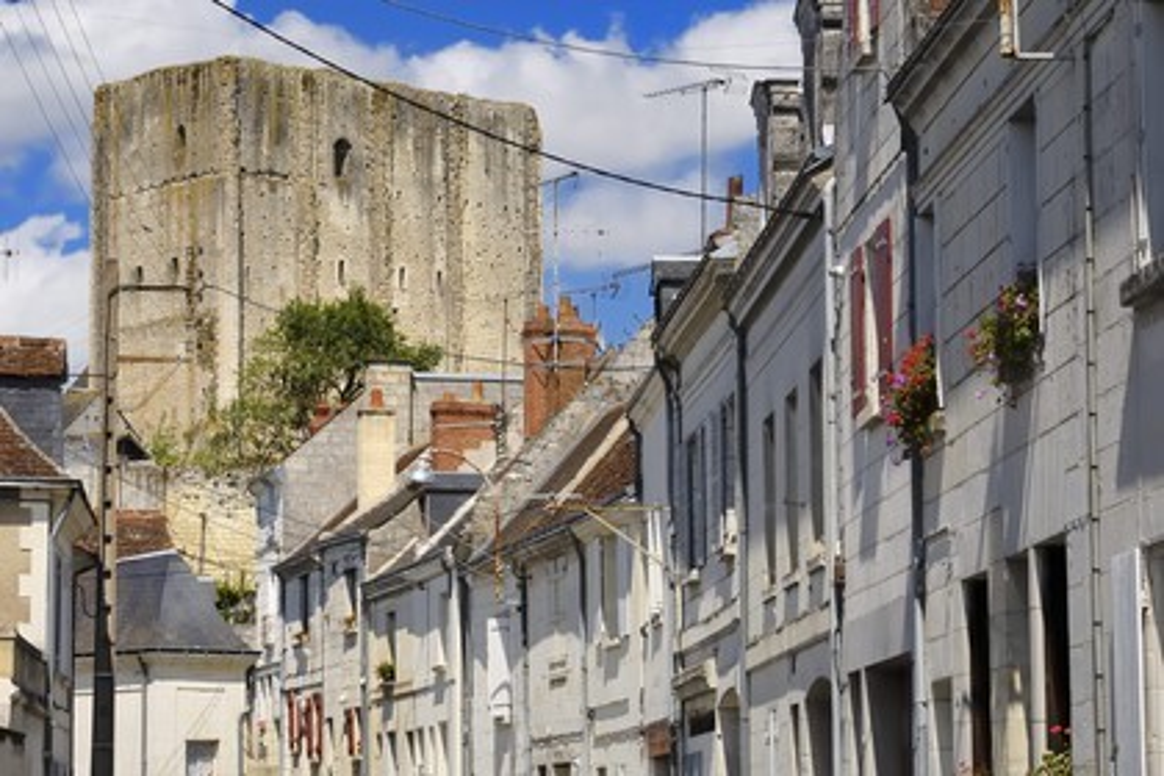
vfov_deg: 13.0
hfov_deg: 19.5
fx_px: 3395
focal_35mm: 105
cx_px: 582
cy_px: 388
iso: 100
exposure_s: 1/160
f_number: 11
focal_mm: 70
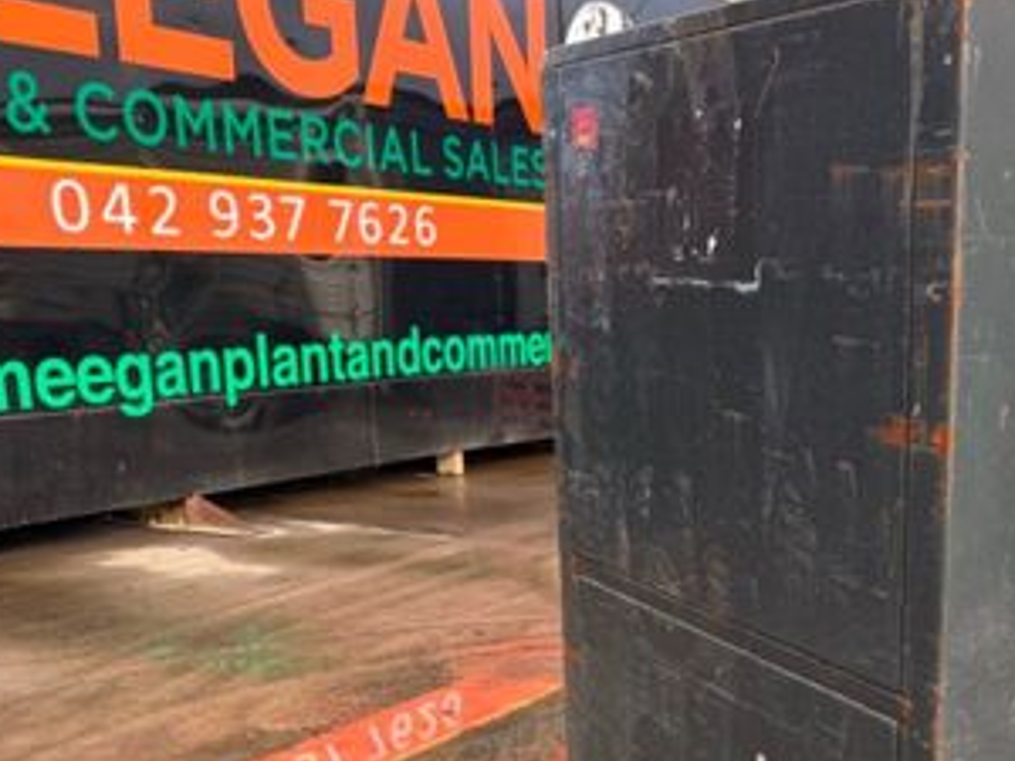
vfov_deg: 29.4
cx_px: 964
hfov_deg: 36.5
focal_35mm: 48
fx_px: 1407
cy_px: 636
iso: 80
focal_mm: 6.76
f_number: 1.78
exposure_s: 1/967
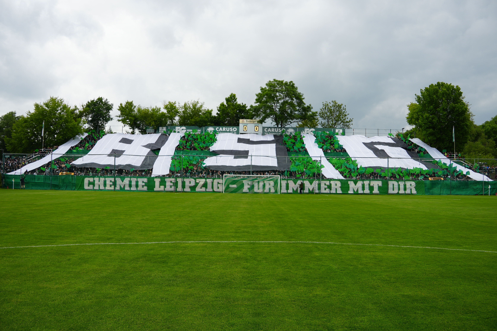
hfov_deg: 67.4
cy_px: 166
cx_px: 248
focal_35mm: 27
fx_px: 373
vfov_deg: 47.9
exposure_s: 1/320
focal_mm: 18
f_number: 5
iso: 100
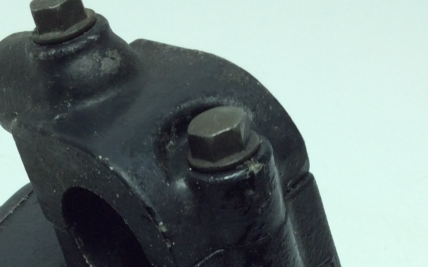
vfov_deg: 15.3
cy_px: 351
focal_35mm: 81
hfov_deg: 25.3
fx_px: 945
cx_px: 131
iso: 32
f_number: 2.4
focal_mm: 3.3
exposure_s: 1/316
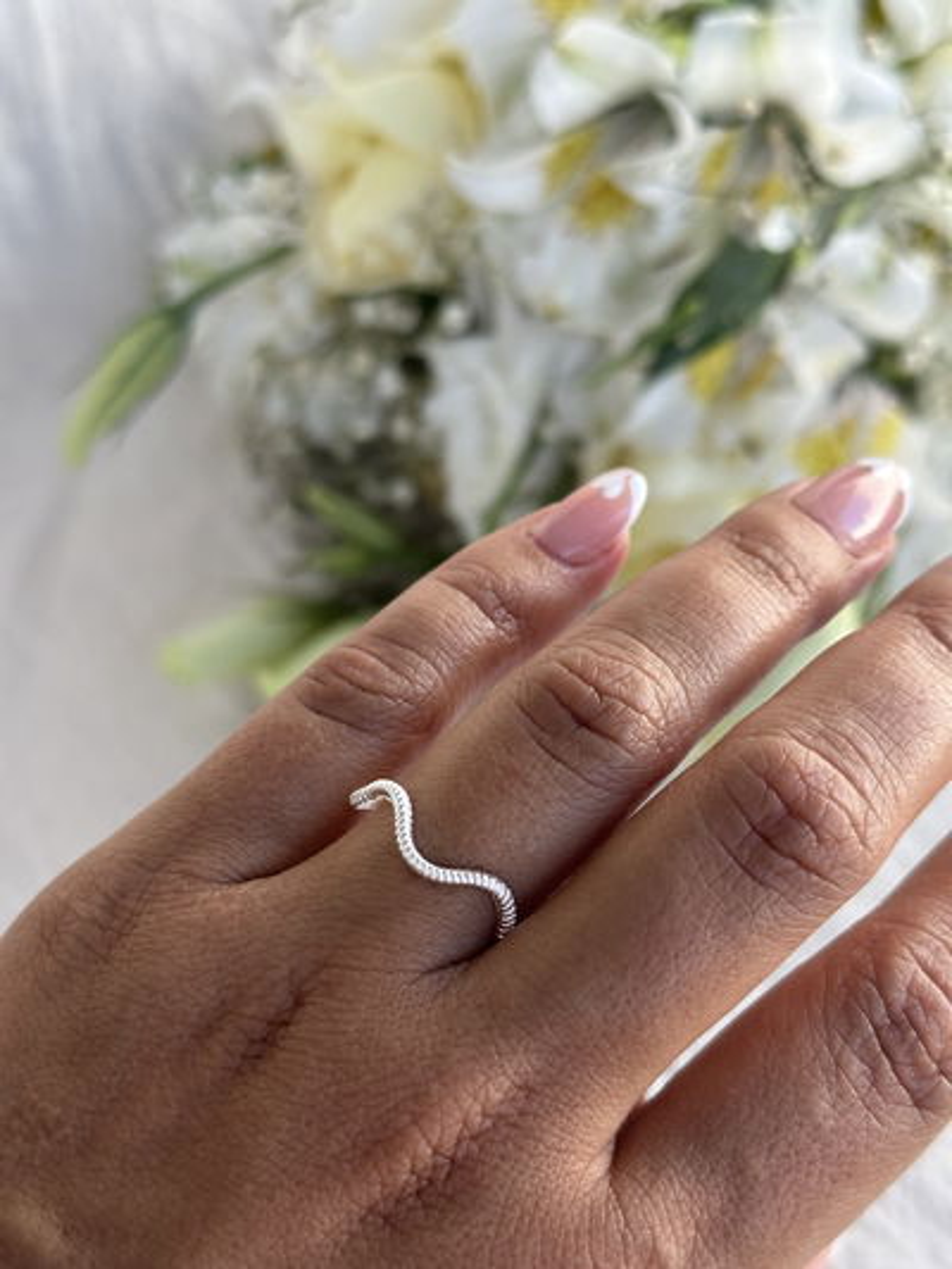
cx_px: 476
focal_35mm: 48
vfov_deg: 39.6
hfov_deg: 30.3
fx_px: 1759
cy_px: 634
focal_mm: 6.86
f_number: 1.78
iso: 64
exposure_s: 1/334
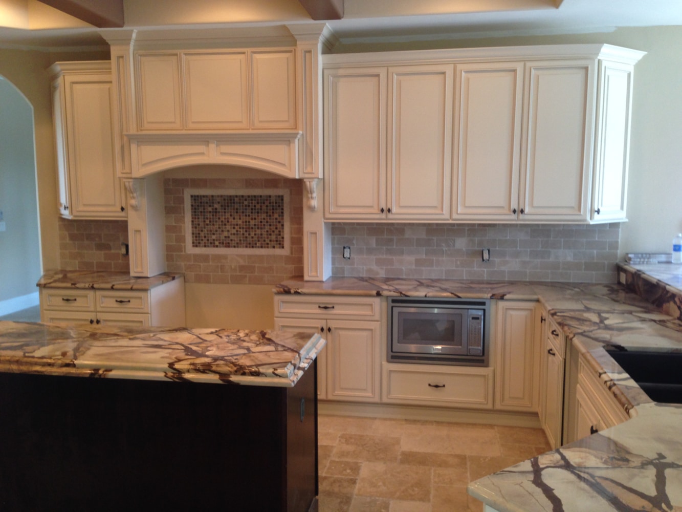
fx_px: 650
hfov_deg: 55.3
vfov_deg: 43.0
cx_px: 341
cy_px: 256
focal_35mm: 33
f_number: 2.4
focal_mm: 4.12
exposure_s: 1/20
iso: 64
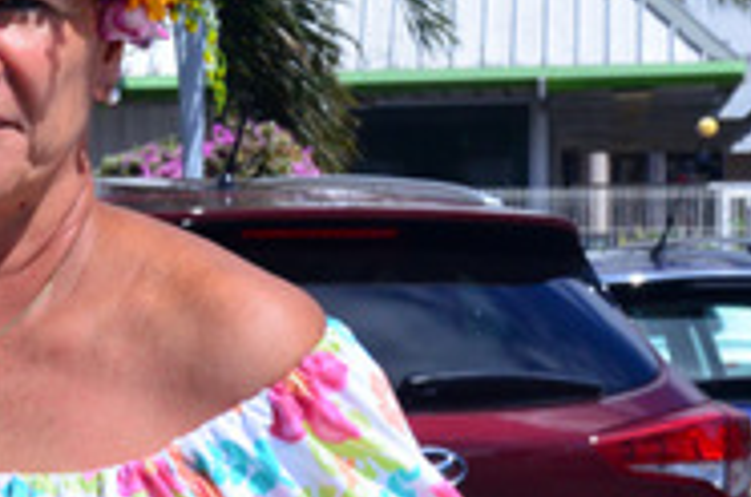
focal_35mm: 174
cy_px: 323
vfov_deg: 7.8
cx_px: -12
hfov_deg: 11.7
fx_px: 3621
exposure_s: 1/1250
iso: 1600
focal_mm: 48
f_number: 18
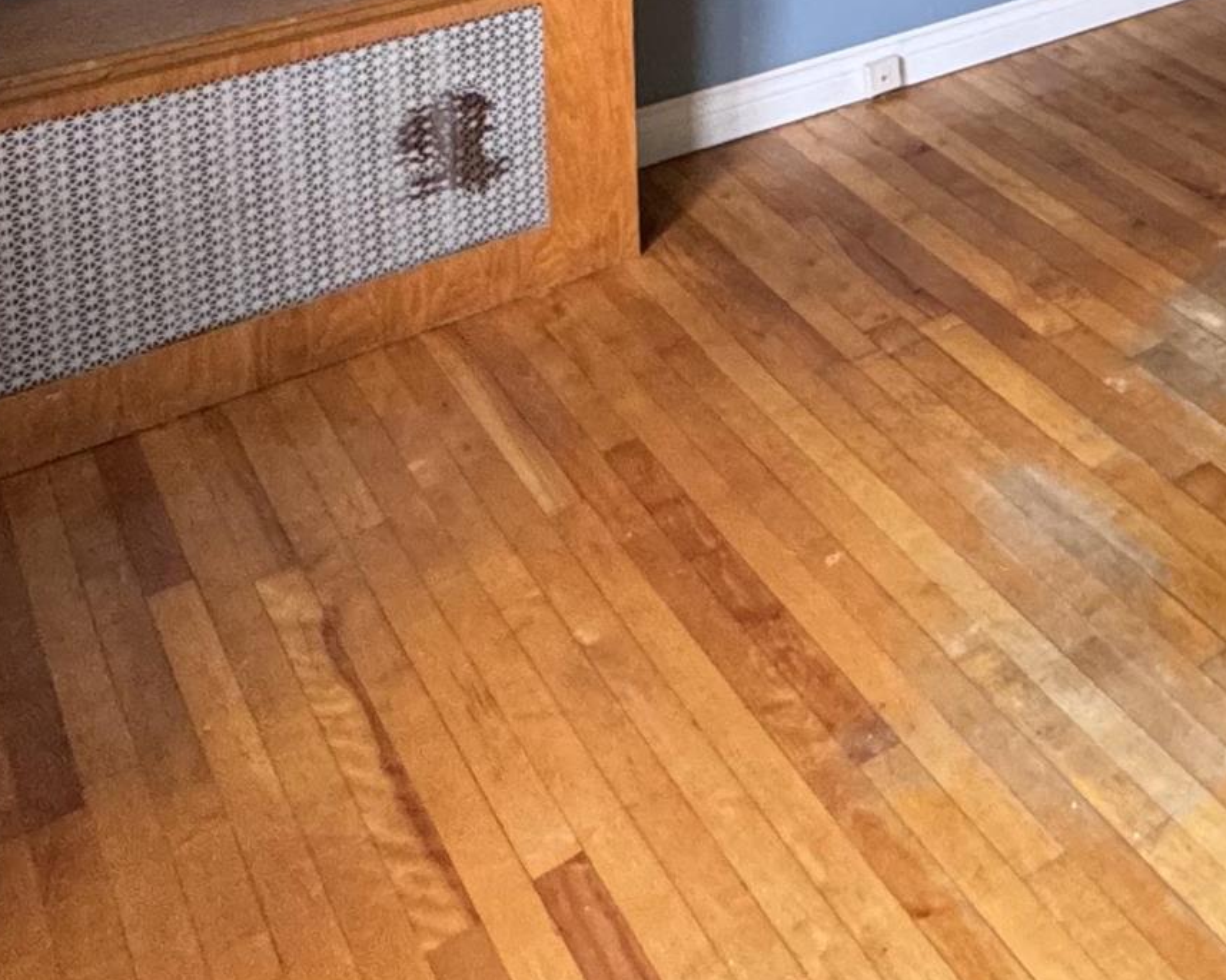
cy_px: -491
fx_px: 1777
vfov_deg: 24.2
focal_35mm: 49
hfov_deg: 29.7
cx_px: 1629
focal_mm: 2.22
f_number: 2.2
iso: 500
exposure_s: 1/60
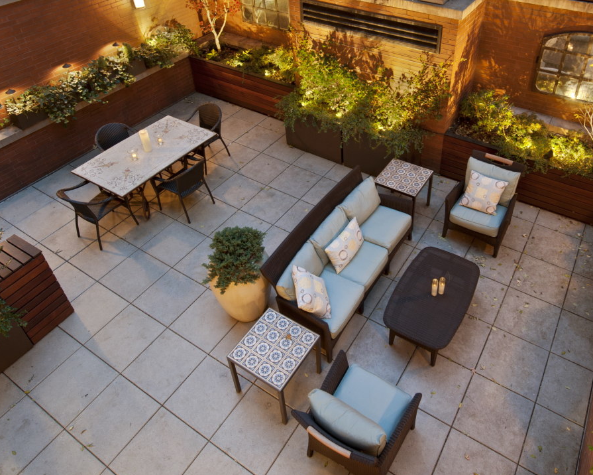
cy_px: 143
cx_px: 356
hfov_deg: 63.5
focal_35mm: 27
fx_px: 474
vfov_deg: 51.8
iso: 200
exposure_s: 4
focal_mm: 16
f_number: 8
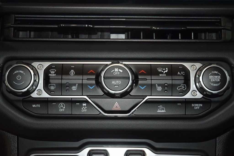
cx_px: 117
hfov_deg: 30.5
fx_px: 429
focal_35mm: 66
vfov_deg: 20.6
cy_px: 78
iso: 1000
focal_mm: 44
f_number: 4.2
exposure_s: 1/20
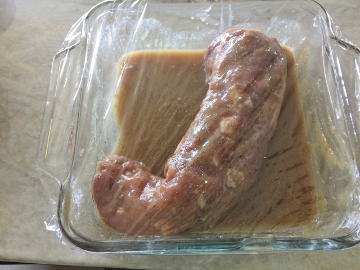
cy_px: 135
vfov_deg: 48.2
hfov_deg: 61.7
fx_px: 302
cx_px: 180
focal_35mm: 29
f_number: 2.2
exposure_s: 1/15
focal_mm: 4.15
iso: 40
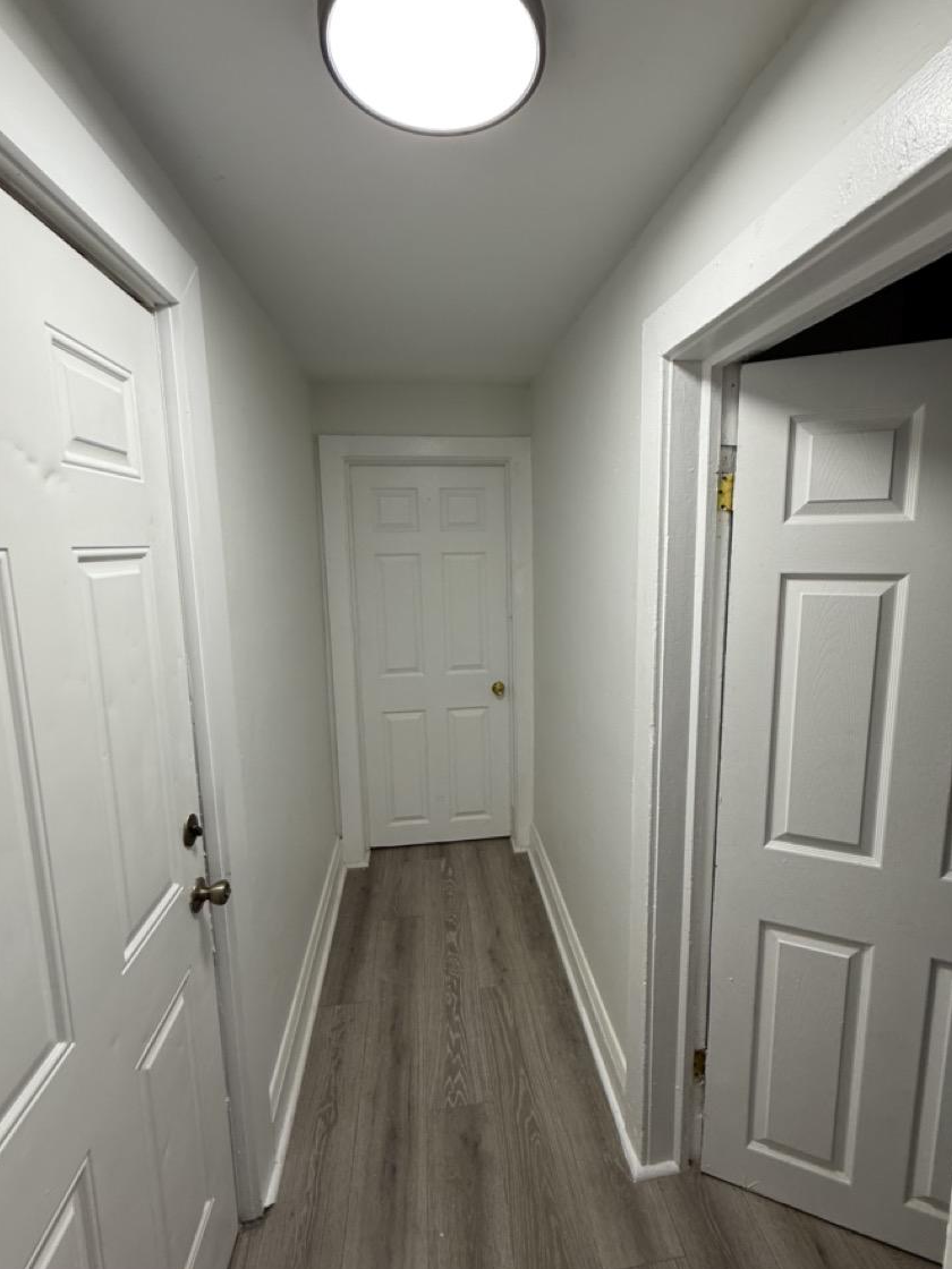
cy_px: 632
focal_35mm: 16
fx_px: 587
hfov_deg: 78.0
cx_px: 503
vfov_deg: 94.5
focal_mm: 2.22
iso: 125
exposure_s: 1/120
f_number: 2.2
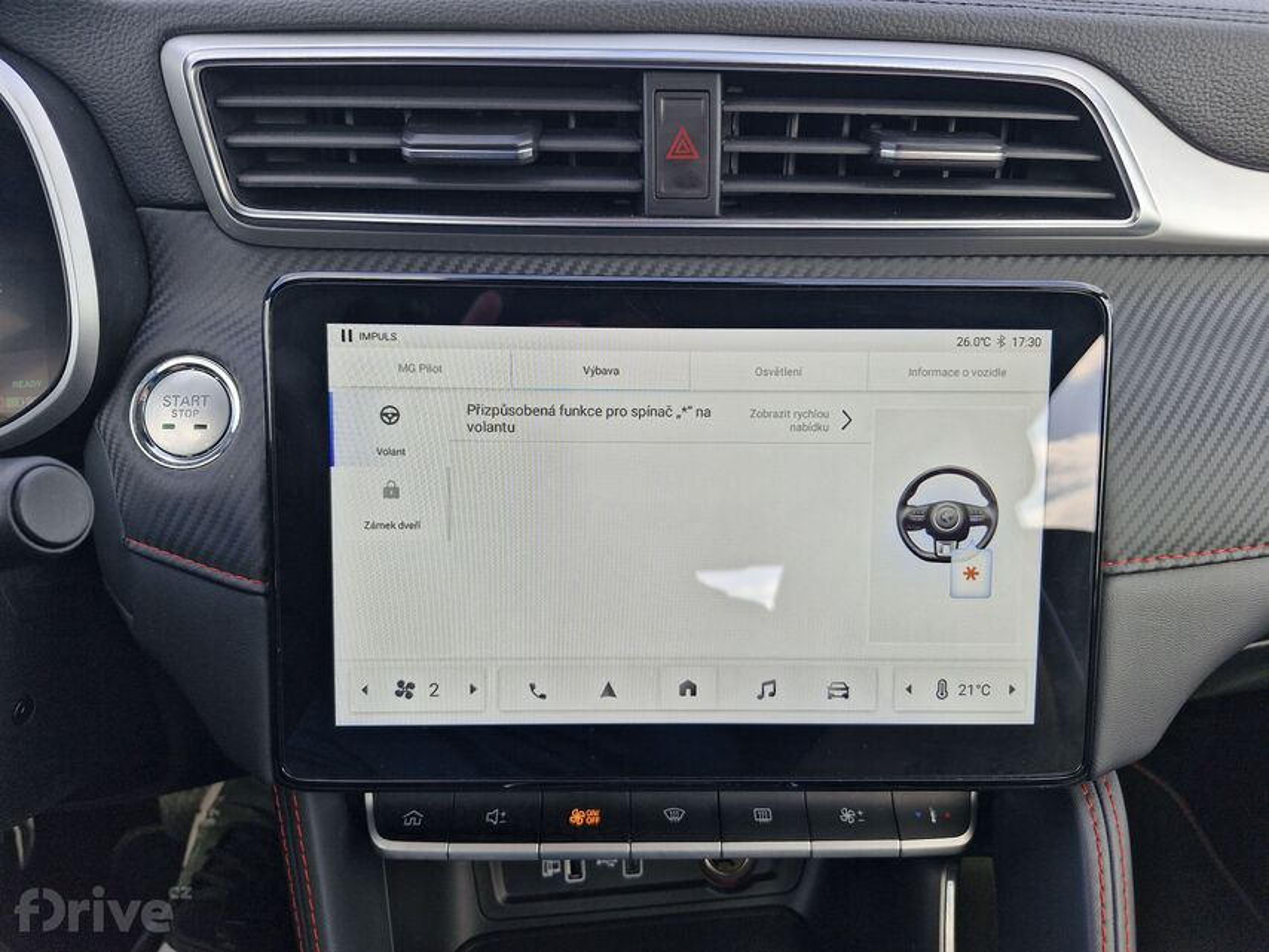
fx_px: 843
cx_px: 634
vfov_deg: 58.9
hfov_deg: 73.9
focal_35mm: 23
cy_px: 476
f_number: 1.8
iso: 50
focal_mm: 5.54
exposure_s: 1/180
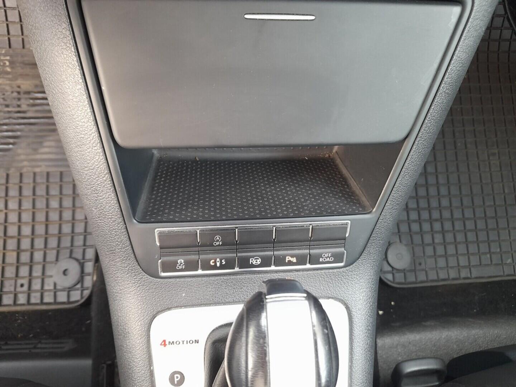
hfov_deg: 69.4
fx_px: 373
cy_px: 194
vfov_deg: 54.9
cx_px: 258
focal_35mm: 25
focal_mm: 4.6
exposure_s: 1/50
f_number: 2
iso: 400
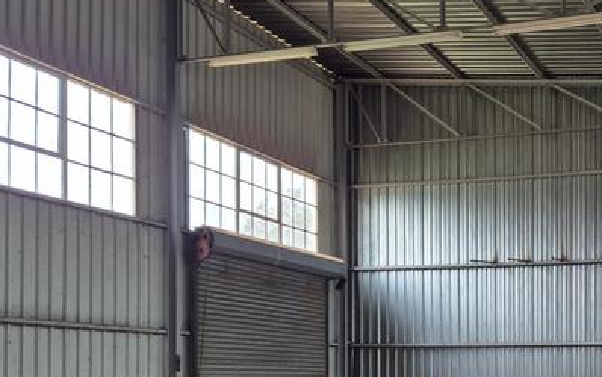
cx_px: 579
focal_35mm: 49
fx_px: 804
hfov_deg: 37.4
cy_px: 388
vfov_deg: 25.0
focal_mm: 5.4
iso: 32
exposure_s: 1/100
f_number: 1.8
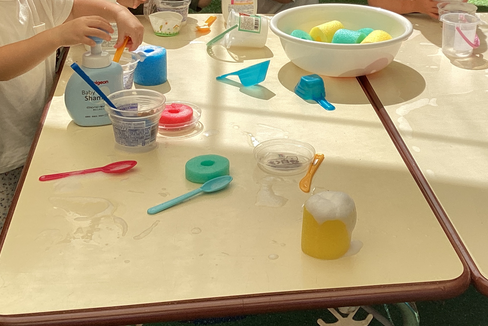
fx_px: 841
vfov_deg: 21.6
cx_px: 338
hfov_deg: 32.0
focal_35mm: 62
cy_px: 55
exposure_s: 1/388
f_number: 2.4
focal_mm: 3.3
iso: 25
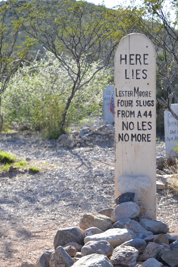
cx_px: 89
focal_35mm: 108
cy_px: 134
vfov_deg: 18.9
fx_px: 801
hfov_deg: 12.7
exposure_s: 1/160
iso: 100
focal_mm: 72
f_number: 6.3
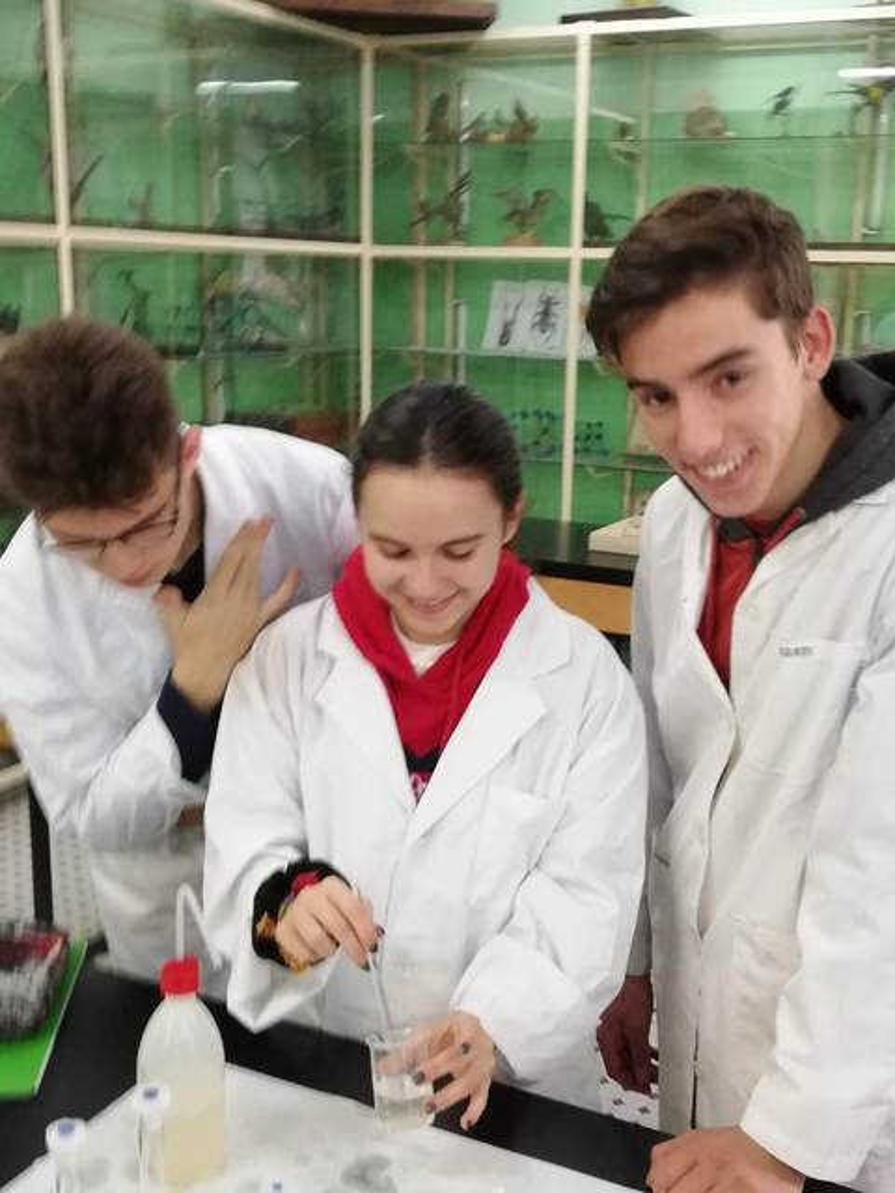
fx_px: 1379
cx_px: 448
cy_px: 596
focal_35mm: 40
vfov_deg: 46.8
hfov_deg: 36.0
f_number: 2.2
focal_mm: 3.81
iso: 400
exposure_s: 1/25
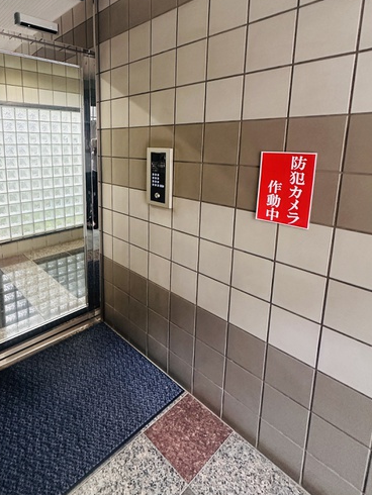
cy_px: 193
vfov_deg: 80.5
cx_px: 137
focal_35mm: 20
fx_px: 286
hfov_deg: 64.9
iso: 400
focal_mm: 2.22
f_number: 2.2
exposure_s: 1/60
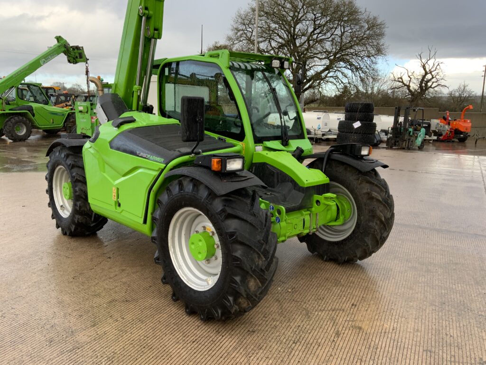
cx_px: 243
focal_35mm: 29
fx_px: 407
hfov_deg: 61.7
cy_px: 182
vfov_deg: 48.2
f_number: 1.8
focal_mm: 3
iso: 16
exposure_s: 1/129
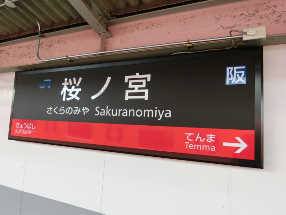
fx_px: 215
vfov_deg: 53.1
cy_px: 107
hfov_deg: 67.3
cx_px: 141
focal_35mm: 26
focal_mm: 4.5
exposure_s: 1/125
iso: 250
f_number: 3.5
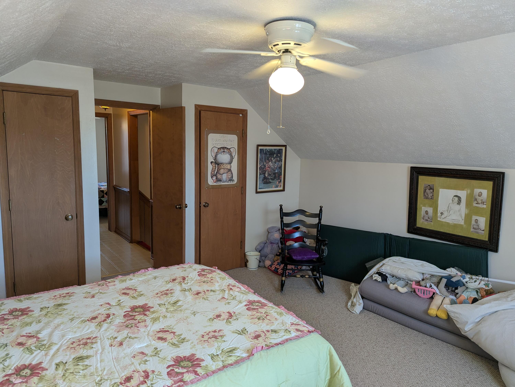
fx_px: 358
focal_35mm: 24
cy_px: 194
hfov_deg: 71.5
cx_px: 258
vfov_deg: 56.9
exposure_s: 1/67.5
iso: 104
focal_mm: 6.81
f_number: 1.85
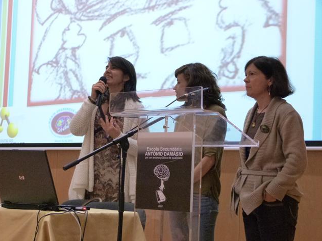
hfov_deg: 27.8
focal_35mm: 70
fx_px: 651
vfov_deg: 21.0
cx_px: 161
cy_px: 120
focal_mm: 12.4
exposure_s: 1/30
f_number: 3.3
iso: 800
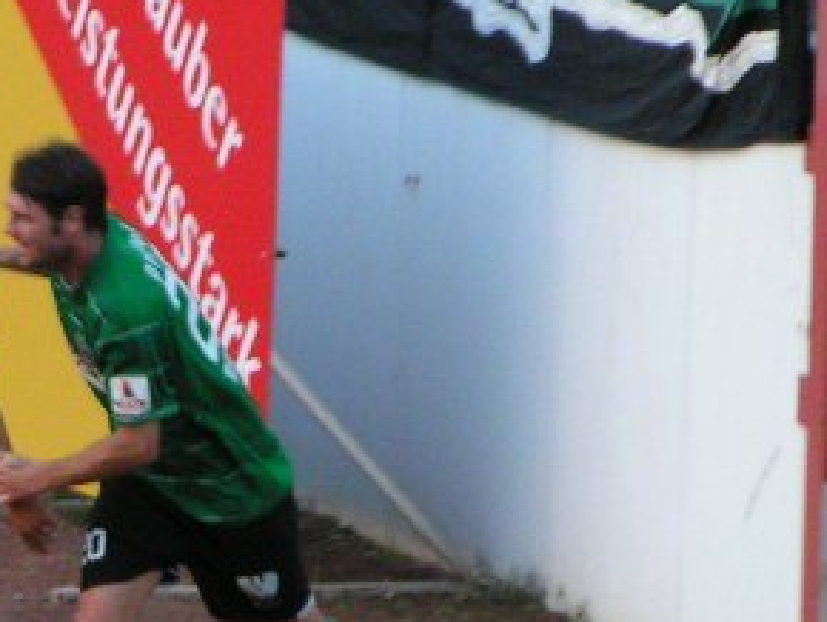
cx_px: 11
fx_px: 13581
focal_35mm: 568
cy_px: 454
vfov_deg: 2.6
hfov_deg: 3.5
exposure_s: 1/100
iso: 200
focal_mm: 31.5
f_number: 3.5
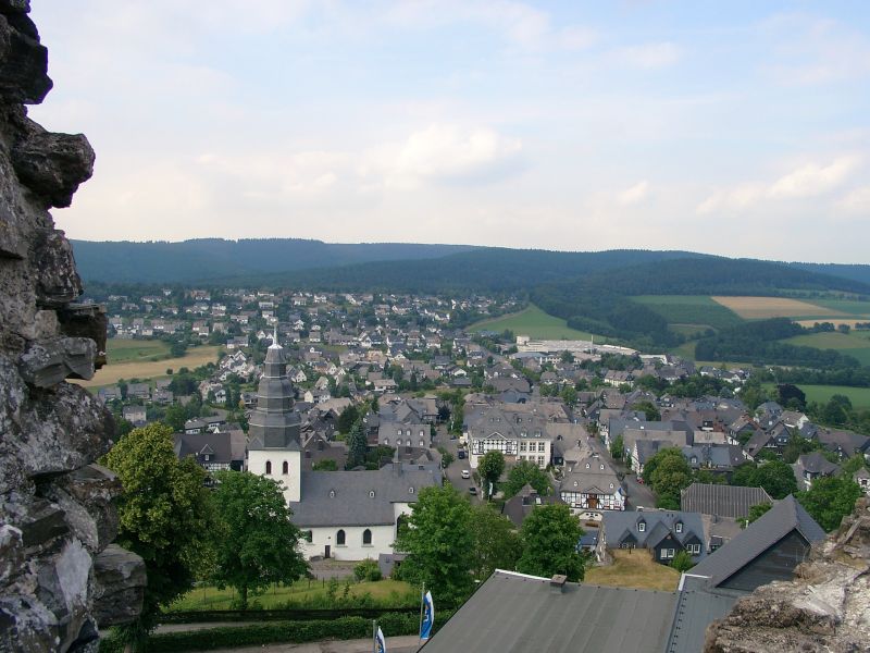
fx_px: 855
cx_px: 435
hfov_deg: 54.0
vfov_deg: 41.8
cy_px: 326
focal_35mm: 34
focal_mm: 7.13
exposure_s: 1/334
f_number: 4
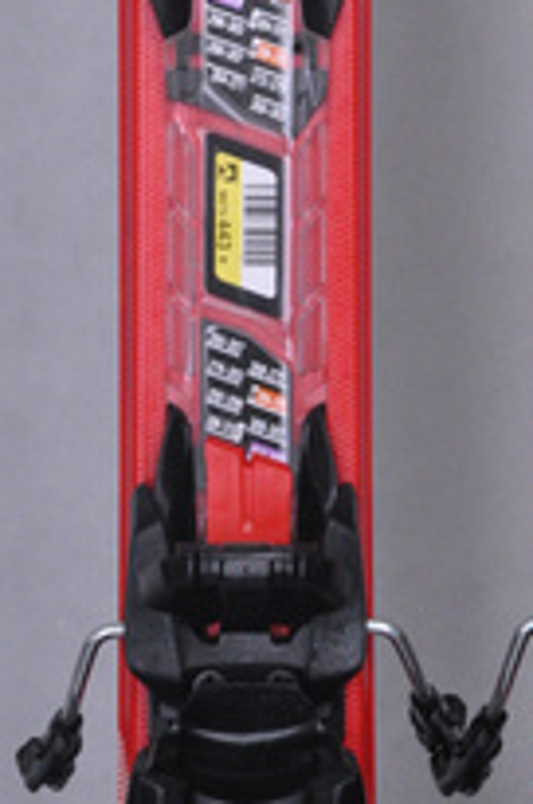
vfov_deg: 7.8
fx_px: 5882
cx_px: 453
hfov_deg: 5.2
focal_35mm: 264
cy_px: 298
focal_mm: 80
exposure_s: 1/125
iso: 3200
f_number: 9.5
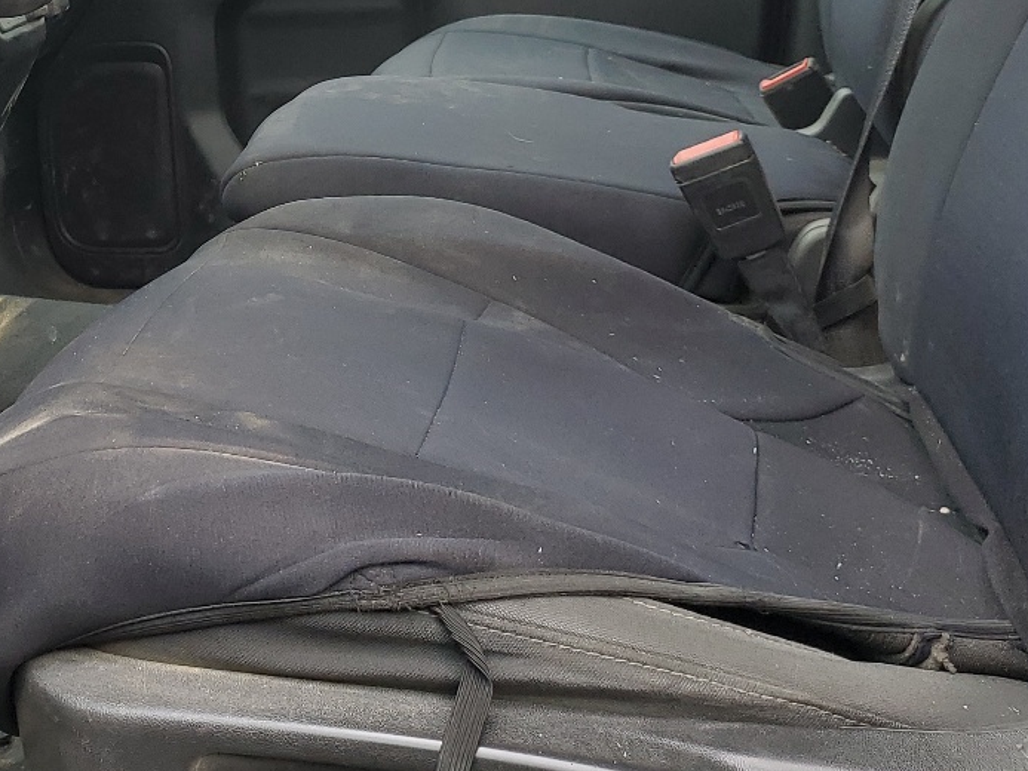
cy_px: 68
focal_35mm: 60
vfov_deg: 23.7
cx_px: 172
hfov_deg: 31.2
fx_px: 1782
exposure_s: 1/182
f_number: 1.5
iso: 50
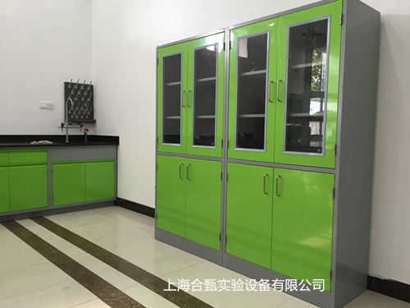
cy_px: 154
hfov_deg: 61.7
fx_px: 343
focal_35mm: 29
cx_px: 205
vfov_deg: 48.2
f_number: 2.2
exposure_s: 1/33
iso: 50
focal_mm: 4.15
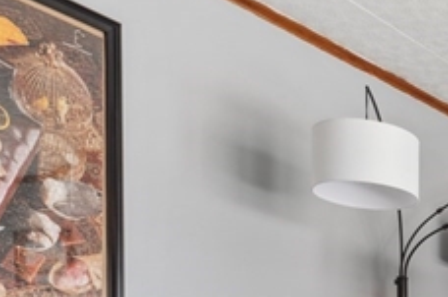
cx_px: 715
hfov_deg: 23.6
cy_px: 422
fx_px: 782
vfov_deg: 19.3
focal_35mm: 63
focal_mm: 14
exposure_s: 1/2.5
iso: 100
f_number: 8
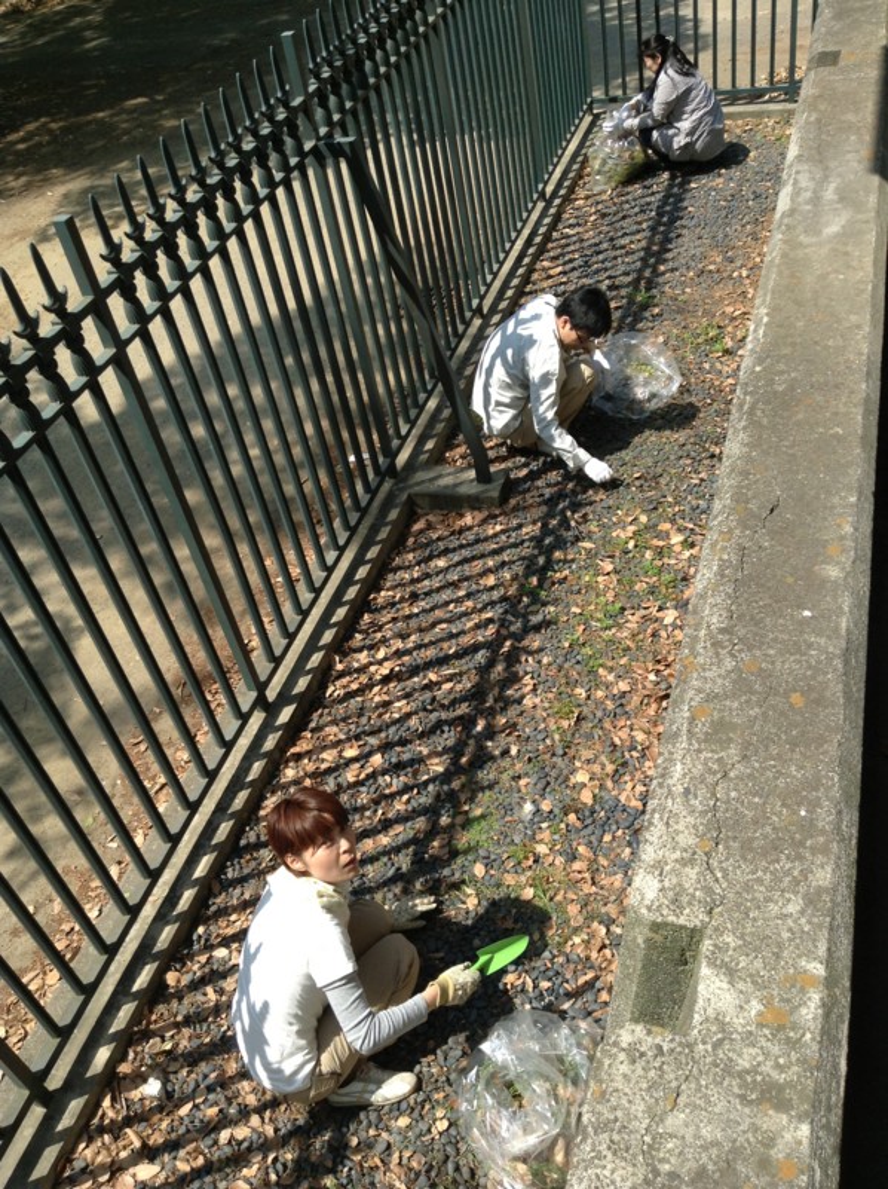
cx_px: 444
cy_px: 594
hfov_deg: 42.9
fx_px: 1131
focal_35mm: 33
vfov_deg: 55.4
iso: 32
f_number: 2.4
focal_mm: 3.3
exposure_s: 1/637
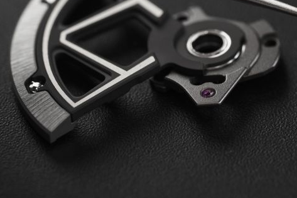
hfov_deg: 8.7
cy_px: -1
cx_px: 306
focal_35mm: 236
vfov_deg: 5.8
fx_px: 1946
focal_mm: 90
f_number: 7.1
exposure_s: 1/160
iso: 250
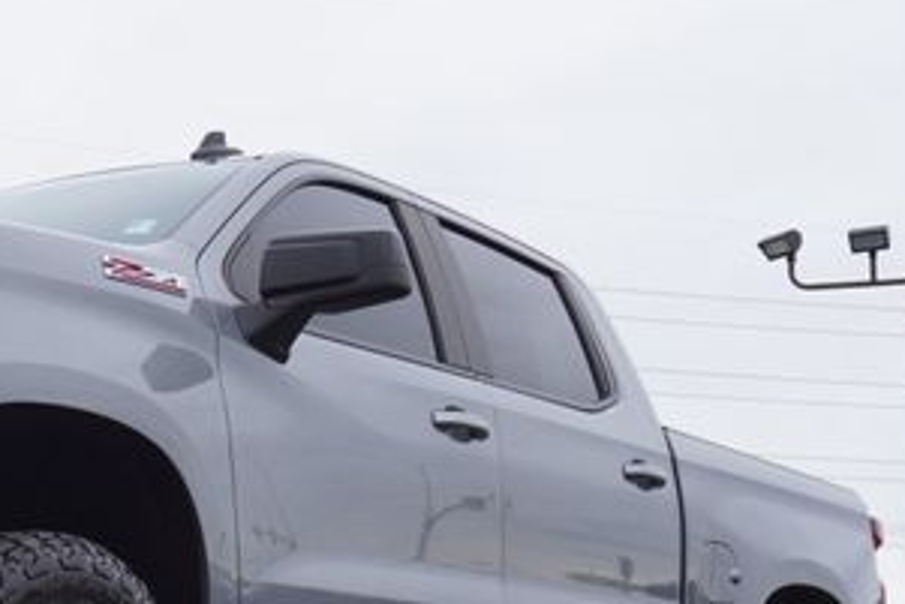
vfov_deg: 15.8
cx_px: 36
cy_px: 502
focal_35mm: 86
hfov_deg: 22.8
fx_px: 2164
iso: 100
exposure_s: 1/100
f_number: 7.1
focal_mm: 27
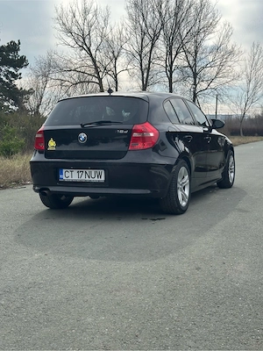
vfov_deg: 39.7
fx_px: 486
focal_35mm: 48
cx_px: 132
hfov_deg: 30.3
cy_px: 176
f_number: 1.78
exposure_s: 1/2532
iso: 64
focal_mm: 6.86
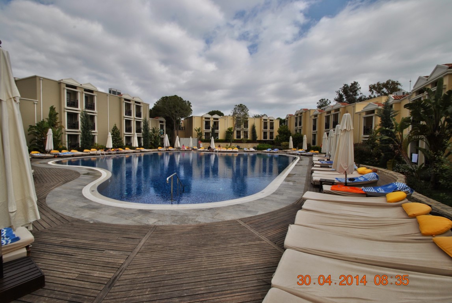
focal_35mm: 15
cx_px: 226
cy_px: 152
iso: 100
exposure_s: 1/200
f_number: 11
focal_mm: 10
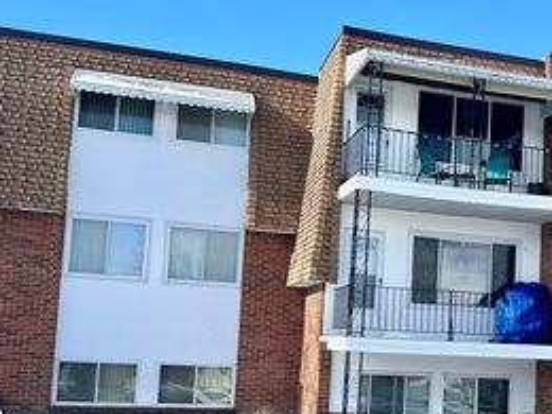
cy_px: 279
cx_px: 444
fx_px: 797
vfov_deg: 28.9
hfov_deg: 36.8
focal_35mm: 50
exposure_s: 1/2994
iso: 50
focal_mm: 5.7
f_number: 1.5
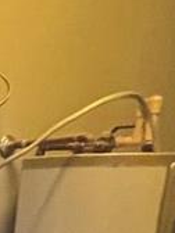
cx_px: -332
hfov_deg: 11.1
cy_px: 338
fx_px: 627
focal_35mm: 93
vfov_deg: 18.8
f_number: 1.8
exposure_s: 1/40
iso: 800
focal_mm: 1.57
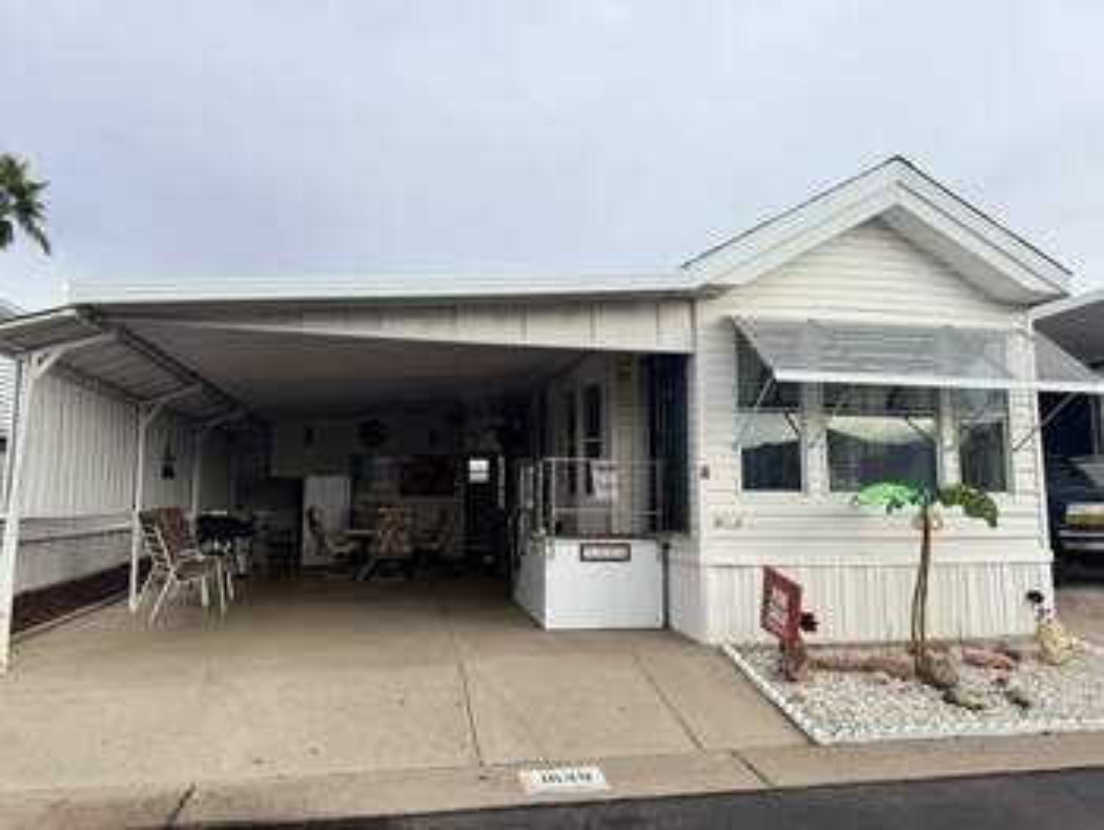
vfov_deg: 56.9
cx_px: 552
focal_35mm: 24
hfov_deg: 71.6
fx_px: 766
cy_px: 415
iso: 80
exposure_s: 1/2105
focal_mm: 6.76
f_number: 1.78
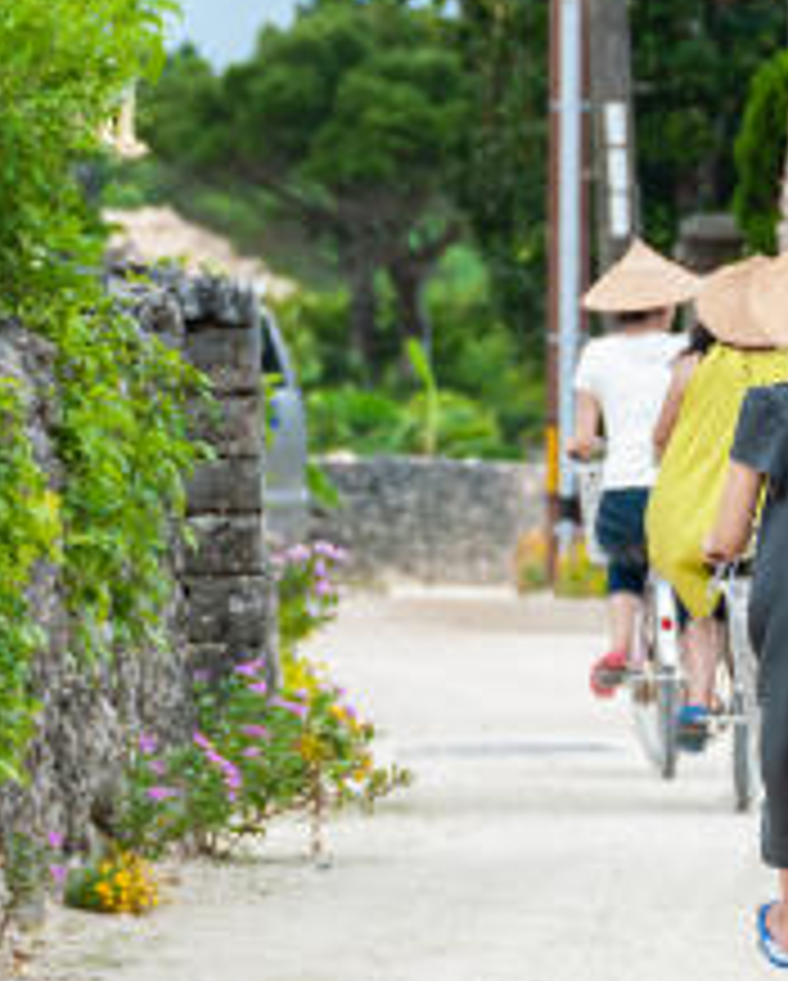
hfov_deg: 2.4
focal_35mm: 644
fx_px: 18735
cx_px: 635
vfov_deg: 3.0
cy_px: 464
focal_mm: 200
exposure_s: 1/200
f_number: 8
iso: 400
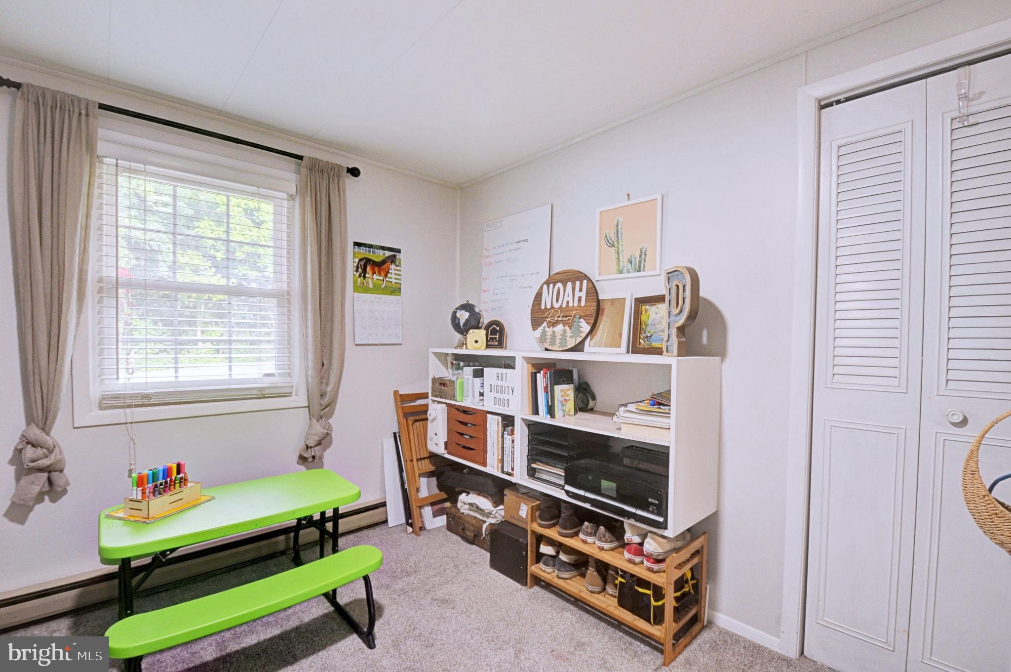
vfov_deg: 36.8
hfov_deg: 53.2
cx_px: 506
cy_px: 336
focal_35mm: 36
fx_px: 1010
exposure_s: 1/13
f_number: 10
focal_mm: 24
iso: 400
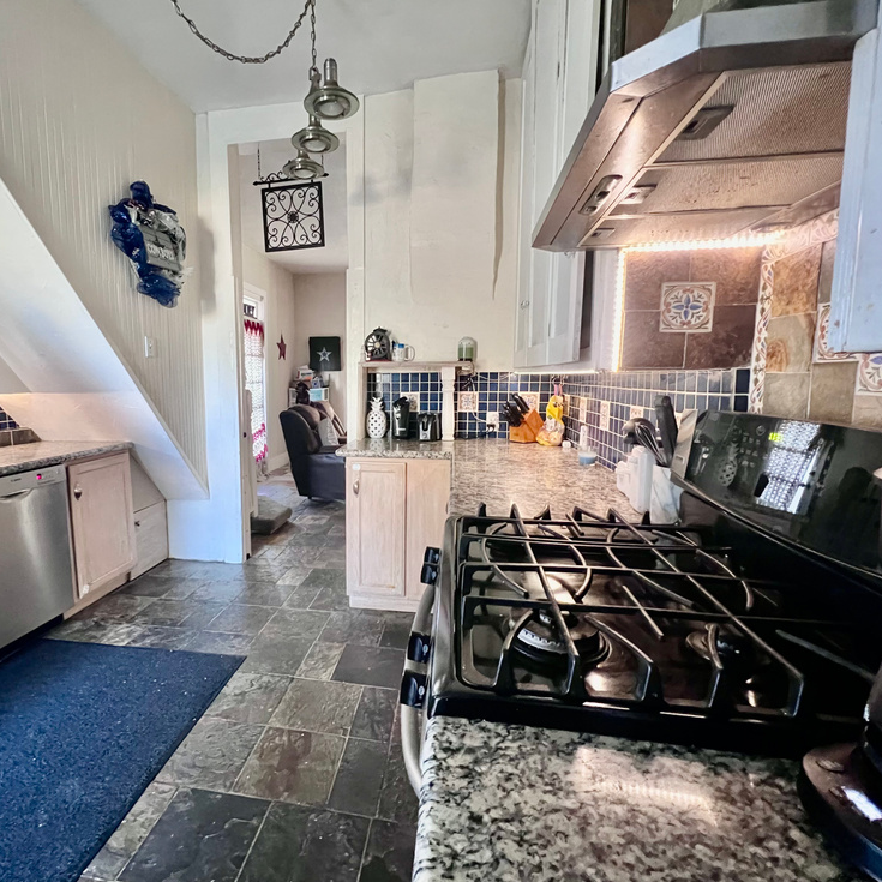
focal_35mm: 16
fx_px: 461
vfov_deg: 87.4
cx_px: 372
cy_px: 442
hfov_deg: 86.8
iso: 1250
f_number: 1.8
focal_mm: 1.57
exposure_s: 1/35
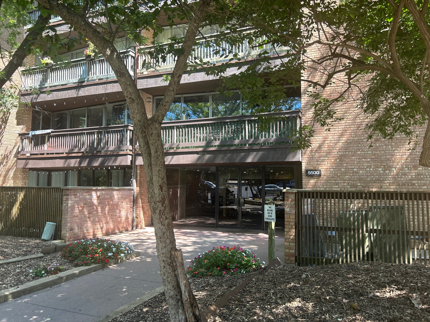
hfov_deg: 67.3
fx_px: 323
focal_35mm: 26
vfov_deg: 53.1
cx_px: 215
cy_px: 161
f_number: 1.5
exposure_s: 1/145
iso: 32
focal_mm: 5.7
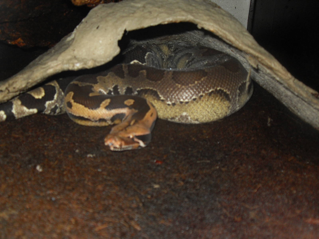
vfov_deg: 38.7
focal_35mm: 37
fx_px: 341
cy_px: 120
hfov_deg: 50.1
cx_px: 160
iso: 100
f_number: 2.8
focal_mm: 6.3
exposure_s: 1/45
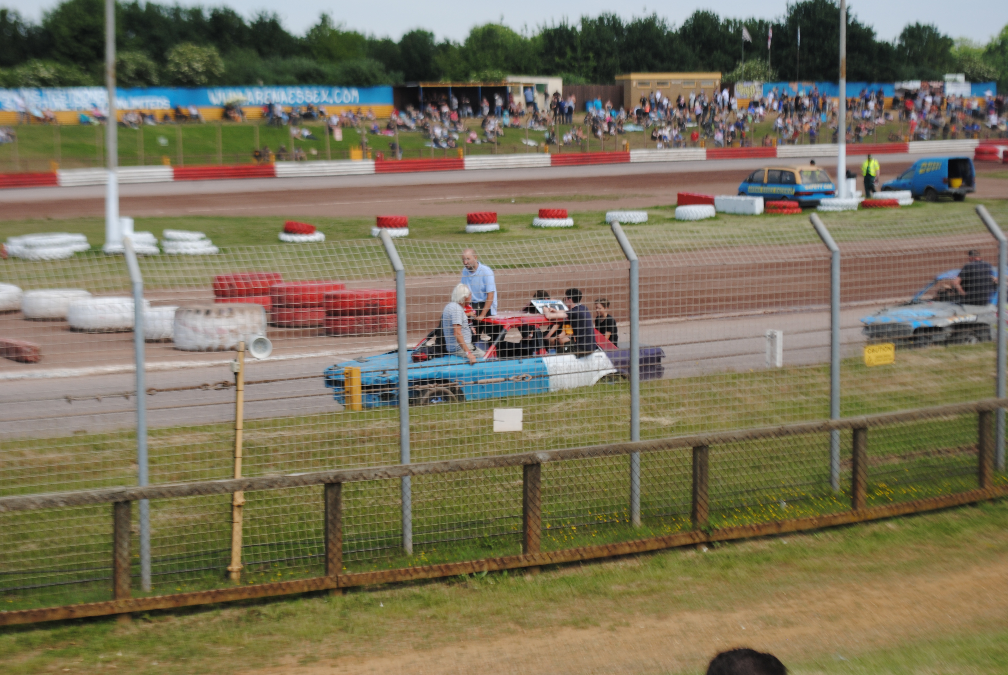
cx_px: 504
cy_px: 338
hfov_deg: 24.6
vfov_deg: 16.6
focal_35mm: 82
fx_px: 2313
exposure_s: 1/200
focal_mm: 55
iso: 100
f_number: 7.1
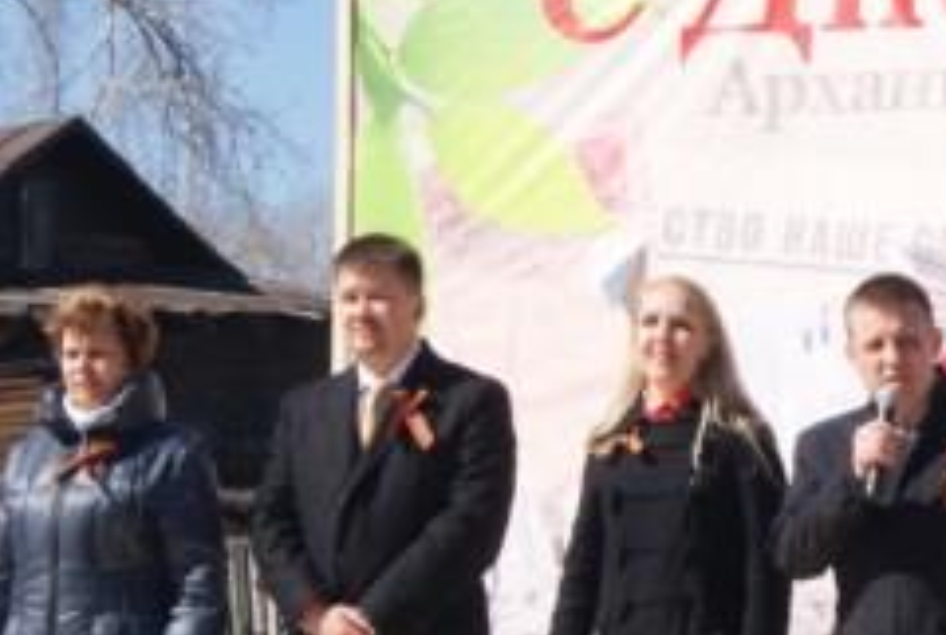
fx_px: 5265
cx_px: 1005
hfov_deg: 10.2
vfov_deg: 6.9
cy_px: 564
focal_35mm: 200
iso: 100
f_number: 13
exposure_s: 1/160
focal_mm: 40
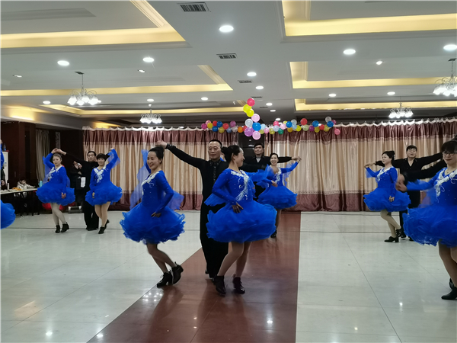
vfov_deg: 38.7
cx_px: 228
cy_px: 172
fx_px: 488
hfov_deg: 50.1
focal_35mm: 37
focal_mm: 5.58
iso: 400
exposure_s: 1/50
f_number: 1.8
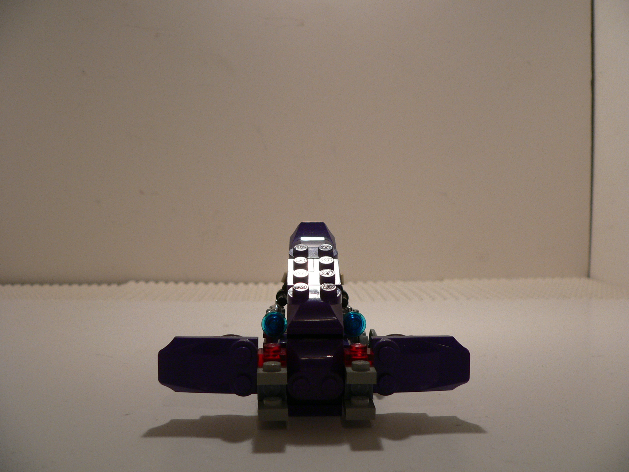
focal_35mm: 36
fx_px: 654
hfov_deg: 51.4
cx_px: 314
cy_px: 236
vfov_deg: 39.7
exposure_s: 1/60
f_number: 2.8
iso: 150
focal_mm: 6
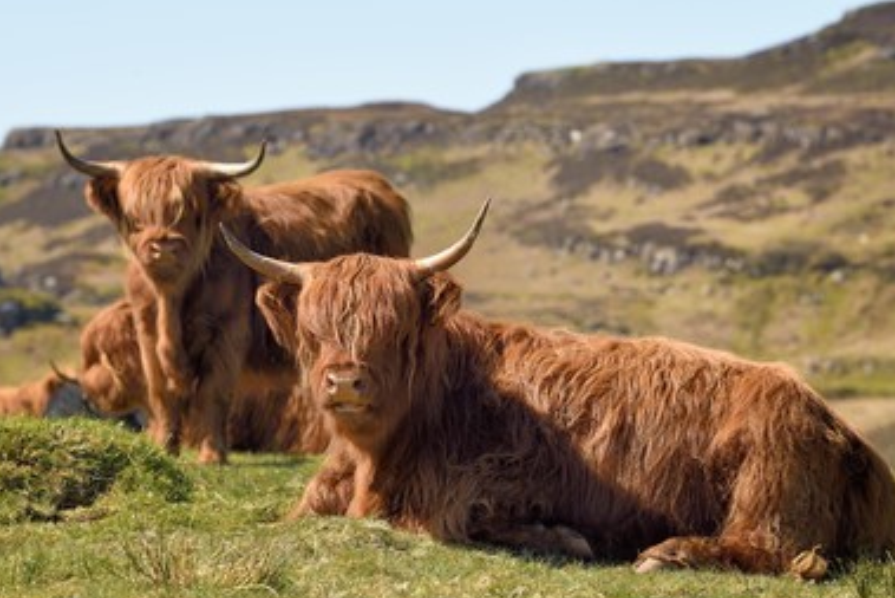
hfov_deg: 10.0
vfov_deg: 6.7
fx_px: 5098
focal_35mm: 205
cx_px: 453
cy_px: 321
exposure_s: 1/320
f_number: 8
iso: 200
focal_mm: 185
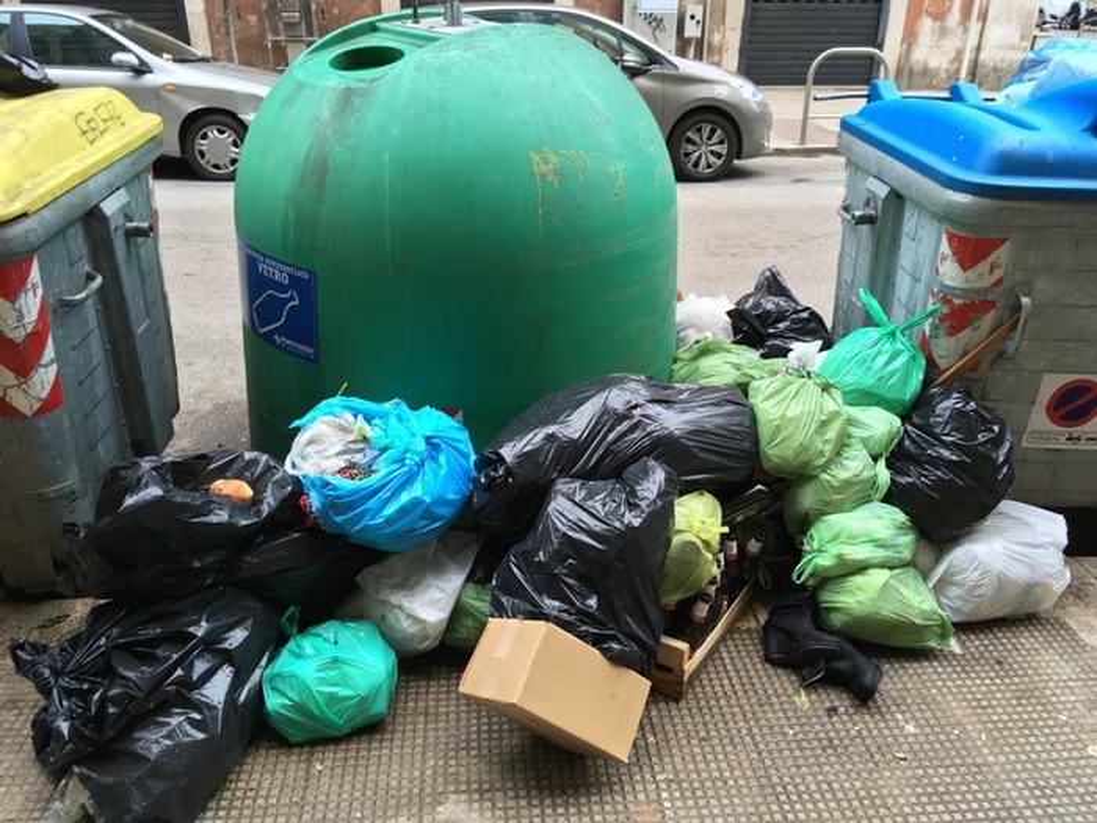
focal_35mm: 29
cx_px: 548
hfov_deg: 61.7
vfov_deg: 48.2
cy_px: 412
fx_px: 919
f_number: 2.2
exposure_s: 1/50
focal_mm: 4.15
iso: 32
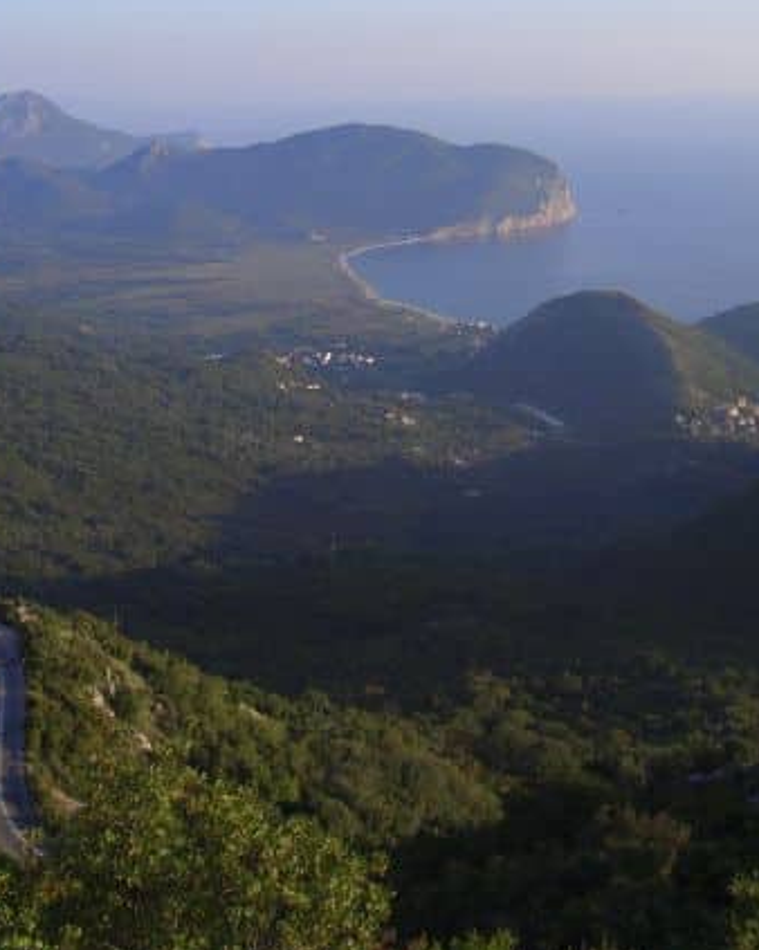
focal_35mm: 48
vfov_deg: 38.8
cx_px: 348
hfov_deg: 31.4
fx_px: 1349
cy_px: 430
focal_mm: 8
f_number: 4.8
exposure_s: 1/200
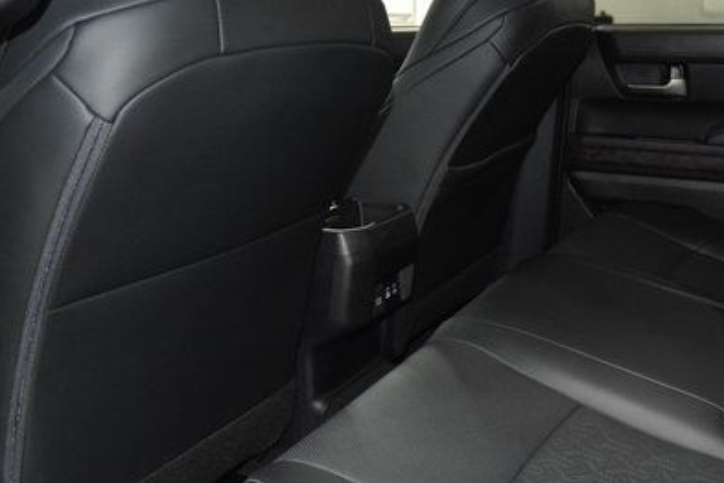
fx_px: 885
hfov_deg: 44.0
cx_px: 466
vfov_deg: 29.8
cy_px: 392
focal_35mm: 44
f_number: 3.5
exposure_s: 1/80
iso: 3200
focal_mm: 18
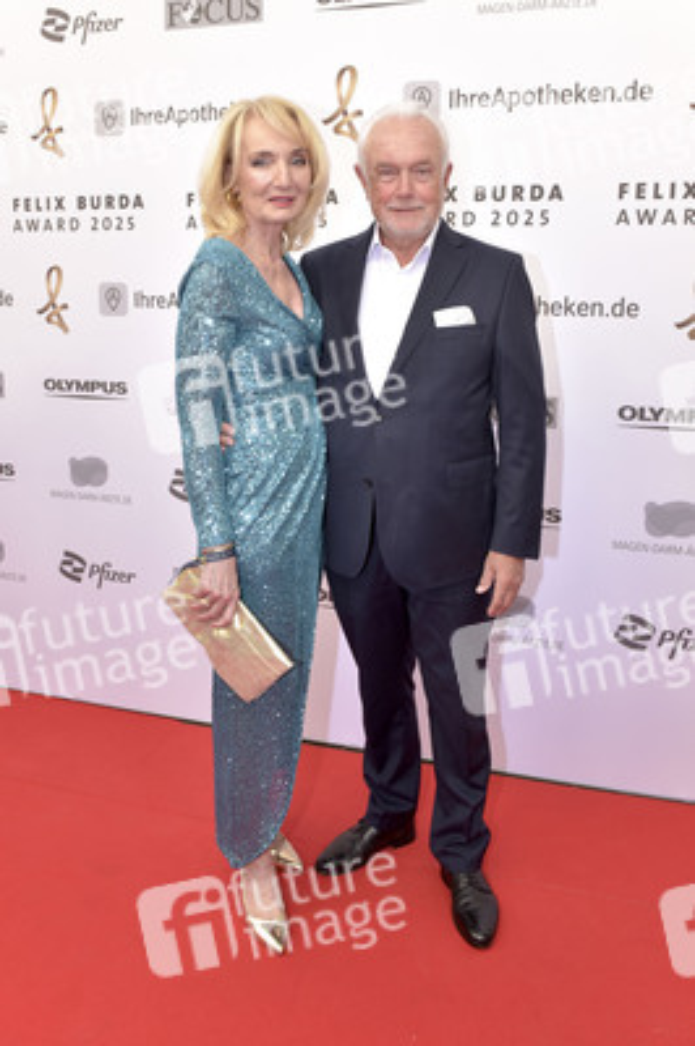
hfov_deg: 49.5
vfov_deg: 69.4
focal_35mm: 26
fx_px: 754
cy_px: 523
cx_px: 348
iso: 400
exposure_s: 1/250
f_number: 6.3
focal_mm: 26
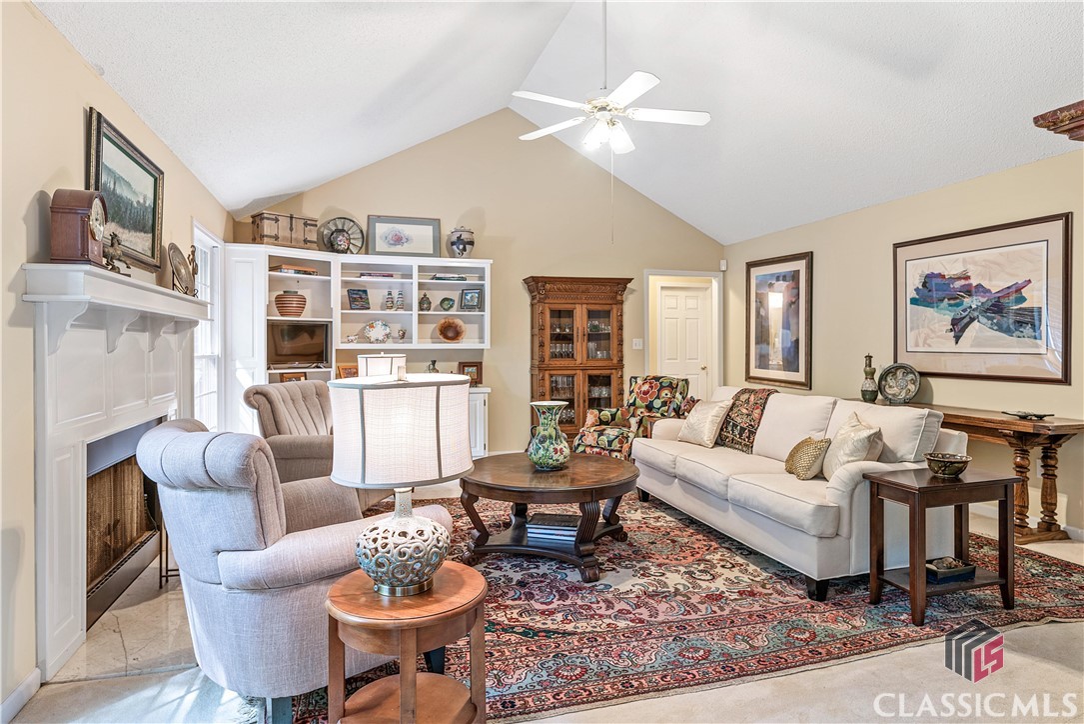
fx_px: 602
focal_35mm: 20
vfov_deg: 62.0
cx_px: 542
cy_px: 362
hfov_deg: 84.0
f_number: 5.6
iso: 200
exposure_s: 1
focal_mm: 20
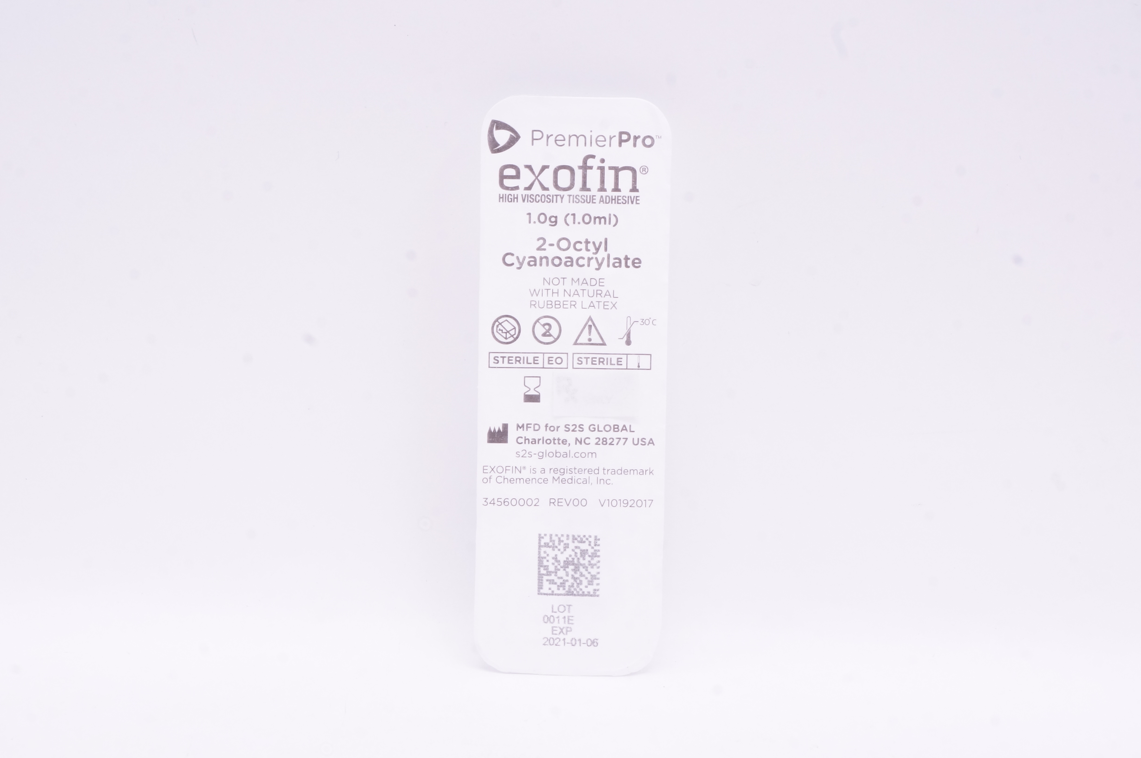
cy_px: 379
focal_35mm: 74
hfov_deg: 27.6
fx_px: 2327
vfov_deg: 18.5
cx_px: 570
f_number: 16
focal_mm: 49
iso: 800
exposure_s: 1/15
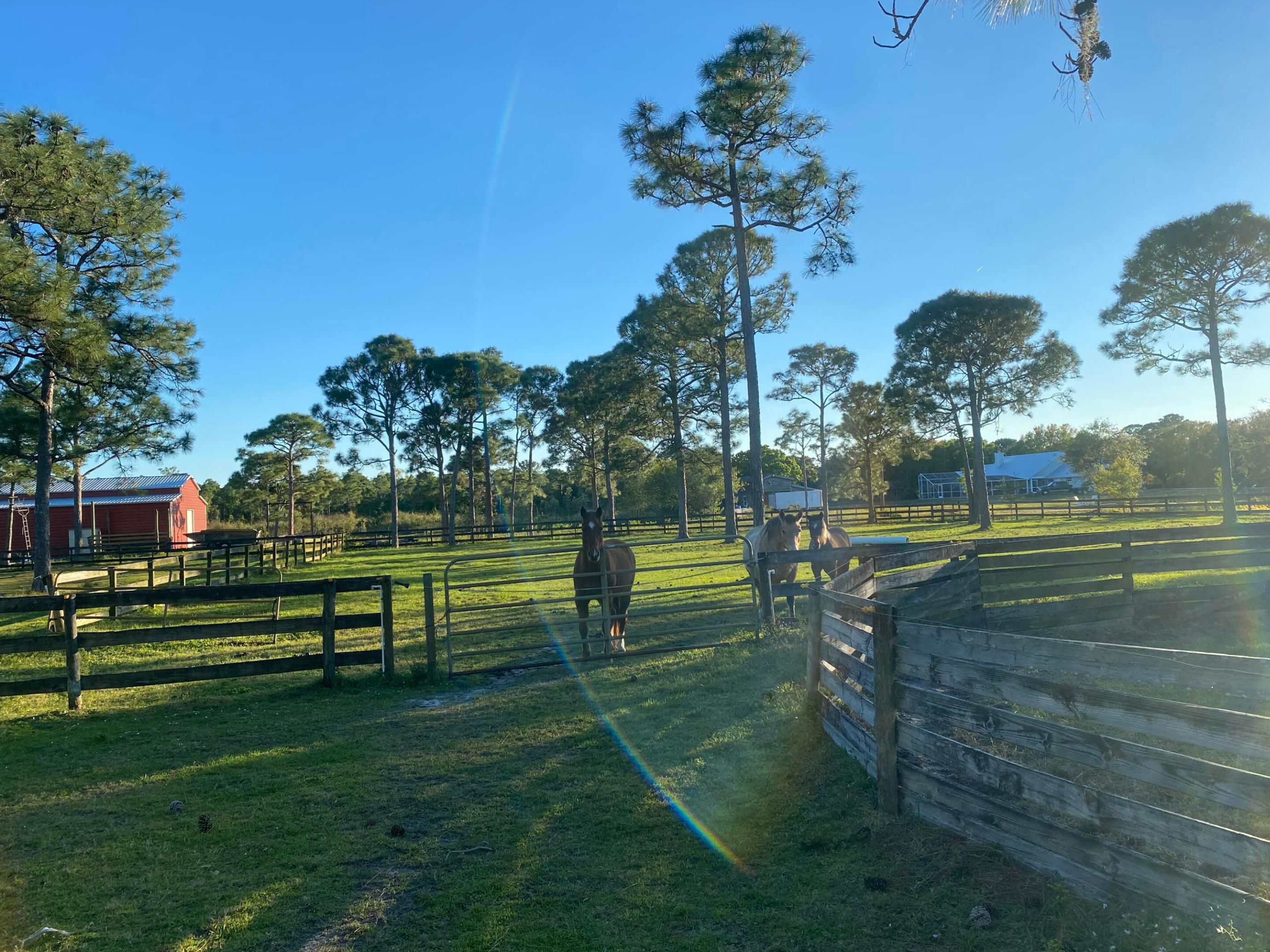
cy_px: 477
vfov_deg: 51.4
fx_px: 991
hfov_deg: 65.3
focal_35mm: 27
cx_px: 639
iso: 32
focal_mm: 4.25
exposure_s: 1/1565
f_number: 1.8
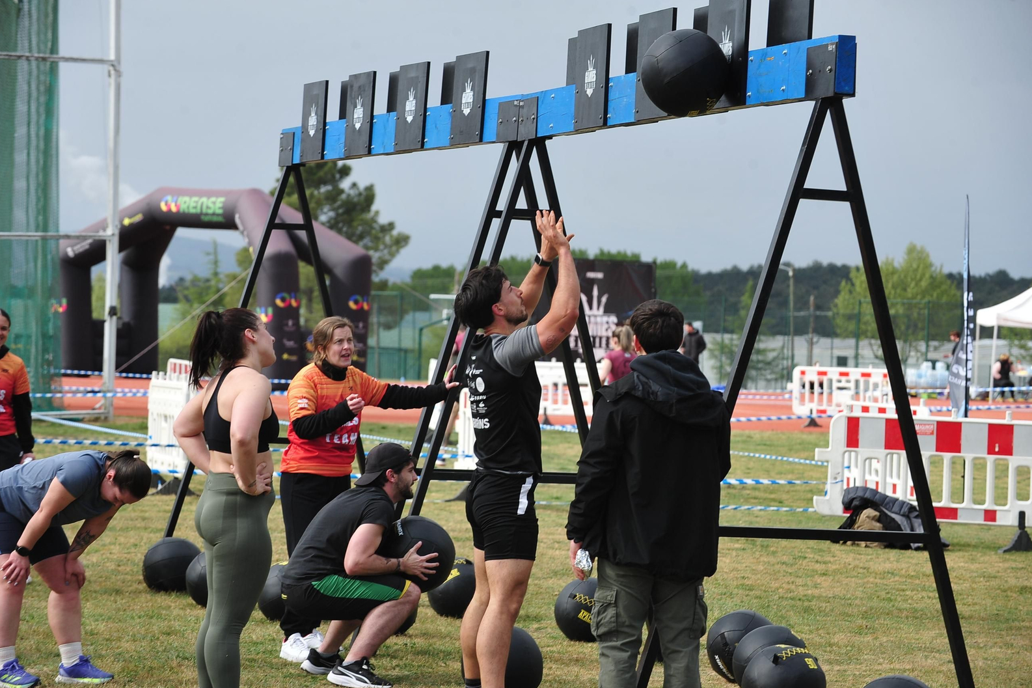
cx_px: 517
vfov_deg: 11.3
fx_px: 3468
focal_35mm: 121
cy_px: 345
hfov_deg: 16.9
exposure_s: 1/640
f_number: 7.1
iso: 320
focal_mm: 120
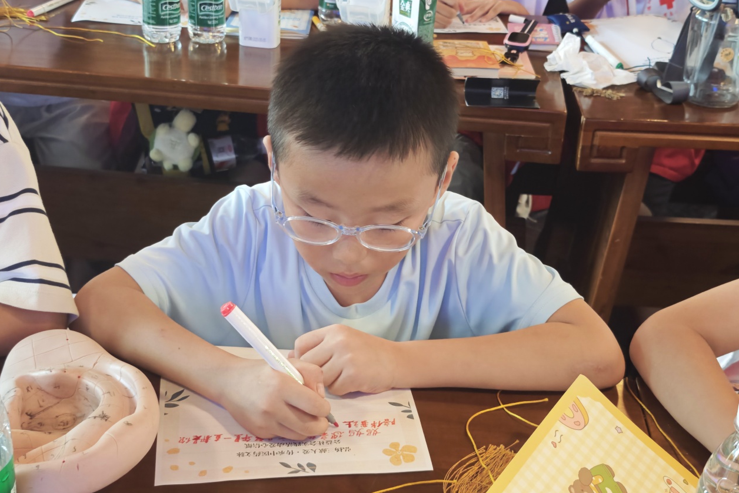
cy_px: 243
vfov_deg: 25.5
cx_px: 371
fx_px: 1088
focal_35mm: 53
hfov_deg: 37.5
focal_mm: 6.55
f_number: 1.62
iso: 1000
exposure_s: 1/100
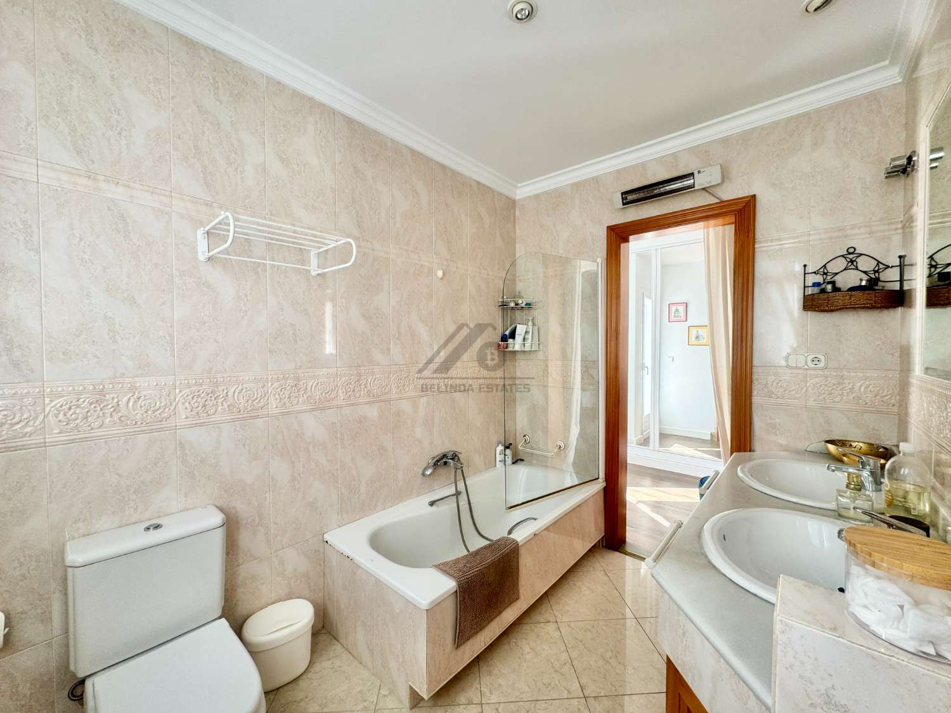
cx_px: 476
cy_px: 356
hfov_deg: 102.1
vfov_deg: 85.7
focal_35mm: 14
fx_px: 385
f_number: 2.2
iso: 40
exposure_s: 1/100
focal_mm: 2.22
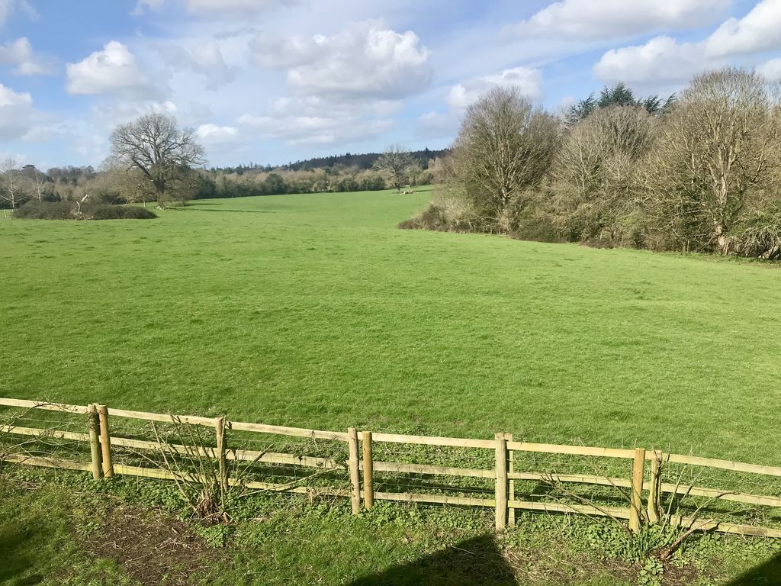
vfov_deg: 49.7
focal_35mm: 28
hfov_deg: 63.4
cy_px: 293
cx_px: 390
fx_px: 632
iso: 20
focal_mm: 3.99
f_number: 1.8
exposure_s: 1/2740
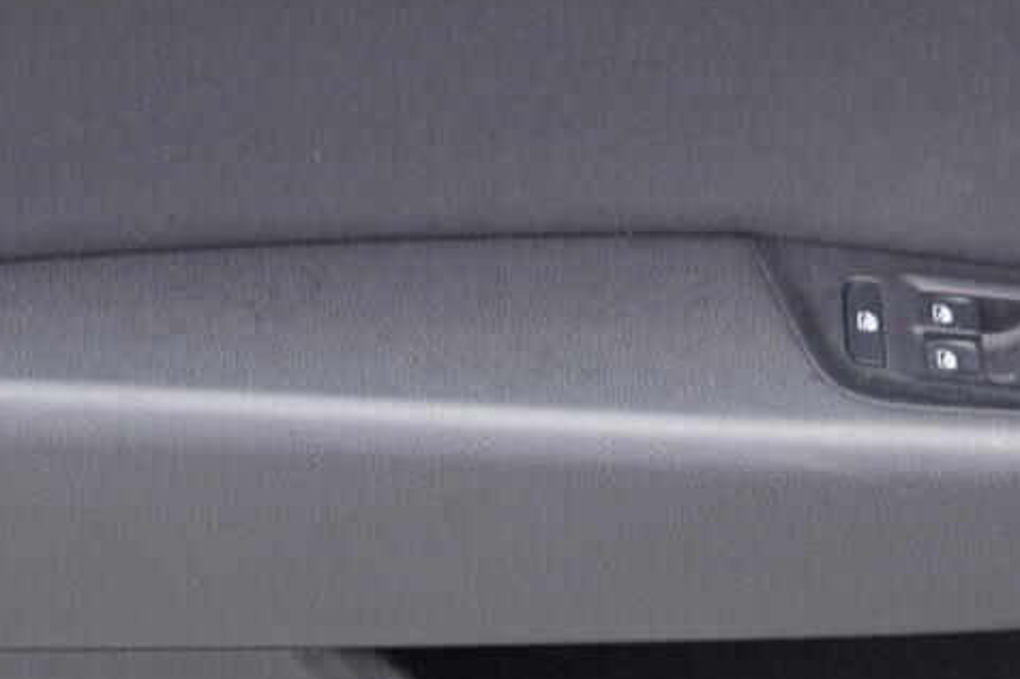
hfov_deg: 18.2
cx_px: 1078
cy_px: 197
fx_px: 3087
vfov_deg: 12.5
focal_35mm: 109
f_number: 2.8
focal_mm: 24
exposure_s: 1/40
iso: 200
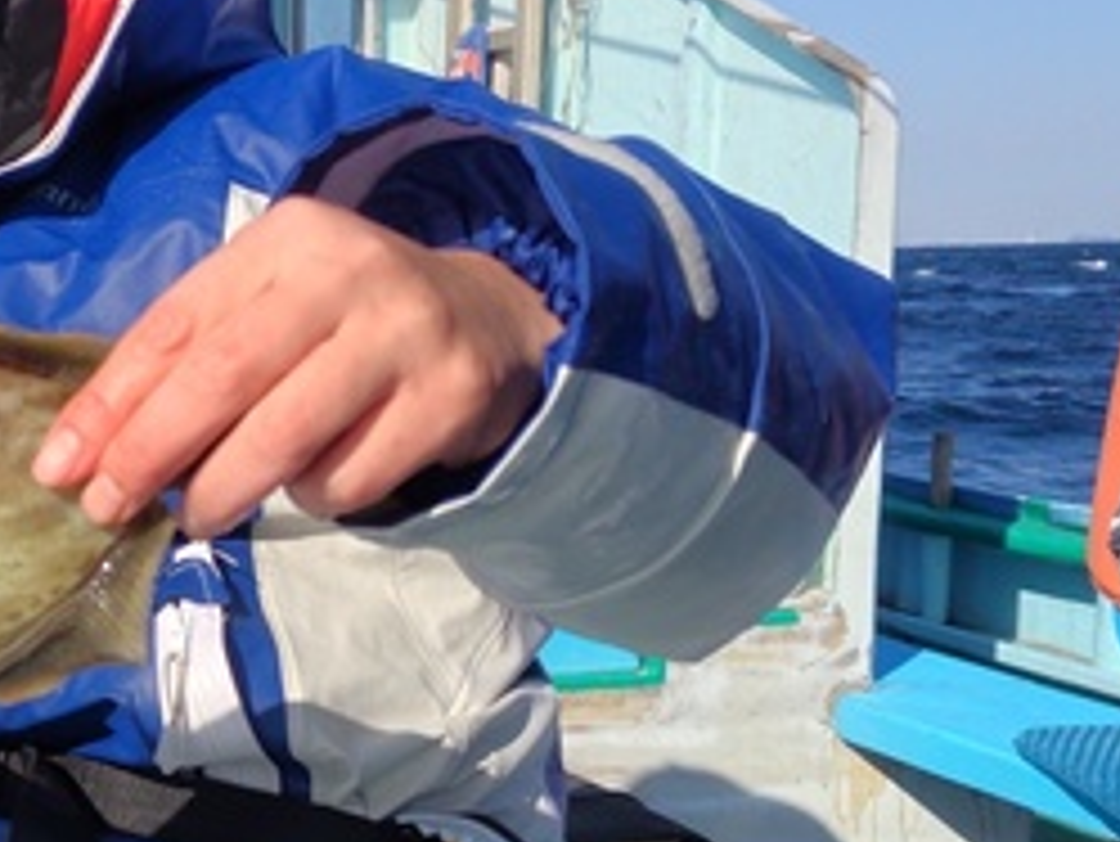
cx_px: -49
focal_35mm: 59
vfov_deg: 24.8
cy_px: 531
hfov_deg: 30.0
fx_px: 1910
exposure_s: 1/1661
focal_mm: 5.6
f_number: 1.9
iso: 50
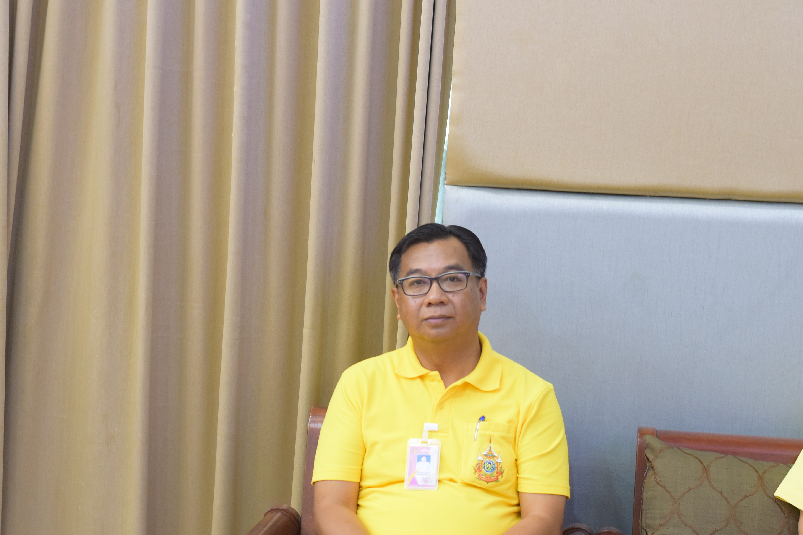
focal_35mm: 91
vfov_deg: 15.0
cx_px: 445
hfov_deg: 22.4
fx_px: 2030
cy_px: 322
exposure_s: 1/30
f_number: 3.2
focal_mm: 50
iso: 2000
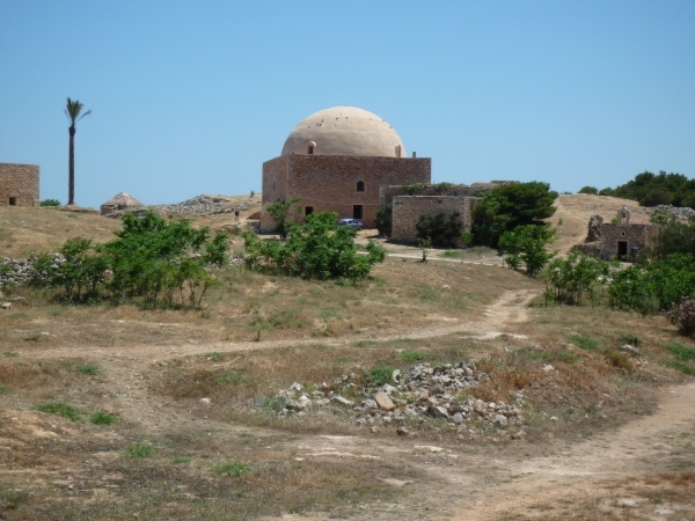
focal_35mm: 70
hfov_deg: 27.8
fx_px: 1405
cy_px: 260
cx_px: 348
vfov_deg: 21.0
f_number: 4.9
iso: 100
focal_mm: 12.2
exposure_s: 1/1000
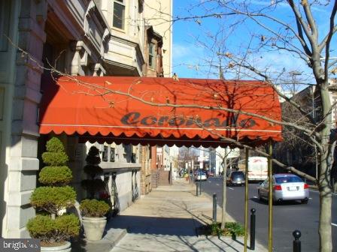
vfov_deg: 38.7
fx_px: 360
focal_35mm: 37
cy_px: 126
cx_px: 168
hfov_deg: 50.1
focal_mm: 6.1
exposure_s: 1/200
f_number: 5.6
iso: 64
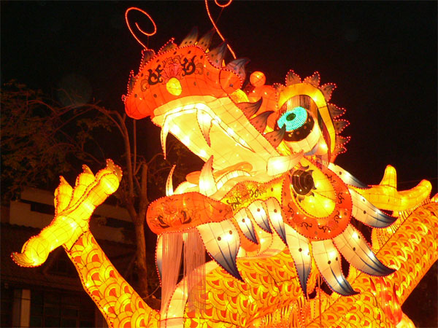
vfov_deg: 19.1
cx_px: 219
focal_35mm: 77
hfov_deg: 25.3
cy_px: 164
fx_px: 974
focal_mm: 10.2
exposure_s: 1/15
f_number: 2.8
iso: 300
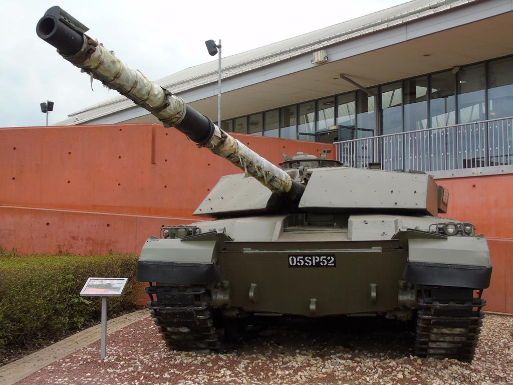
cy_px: 192
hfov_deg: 41.2
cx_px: 256
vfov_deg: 31.5
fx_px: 682
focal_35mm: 46
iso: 80
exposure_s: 1/250
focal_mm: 8.2
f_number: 4.1
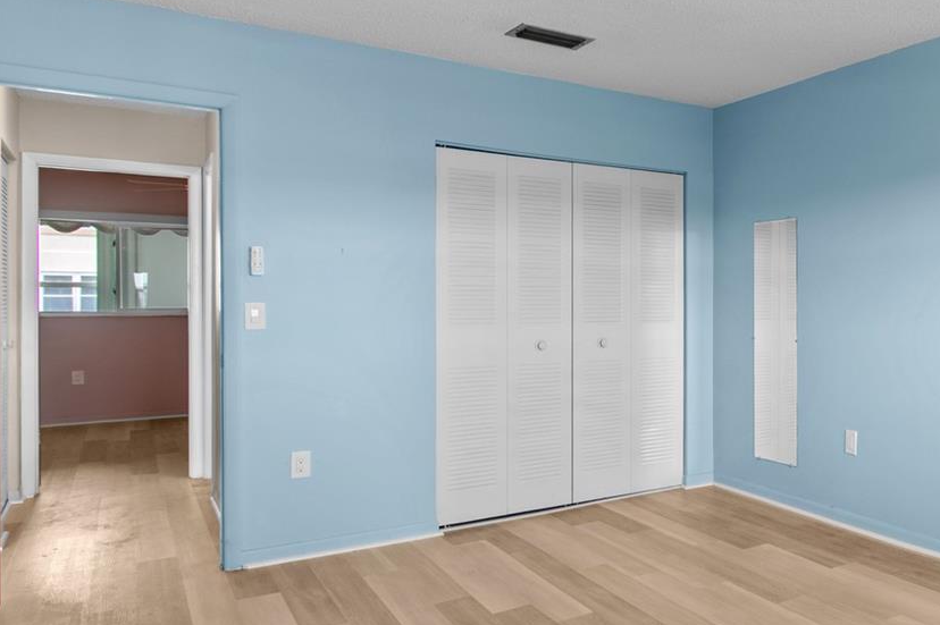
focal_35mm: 29
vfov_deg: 44.9
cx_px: 797
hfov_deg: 57.2
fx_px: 757
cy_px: 290
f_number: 7.1
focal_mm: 10
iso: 100
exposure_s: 1/1.67
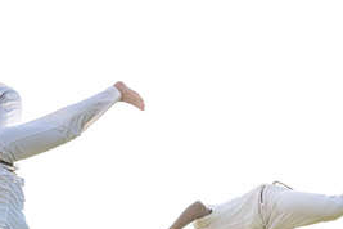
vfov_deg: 22.0
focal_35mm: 60
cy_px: 212
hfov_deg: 33.3
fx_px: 572
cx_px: 141
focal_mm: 32
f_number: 5.6
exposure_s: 1/1250
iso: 500
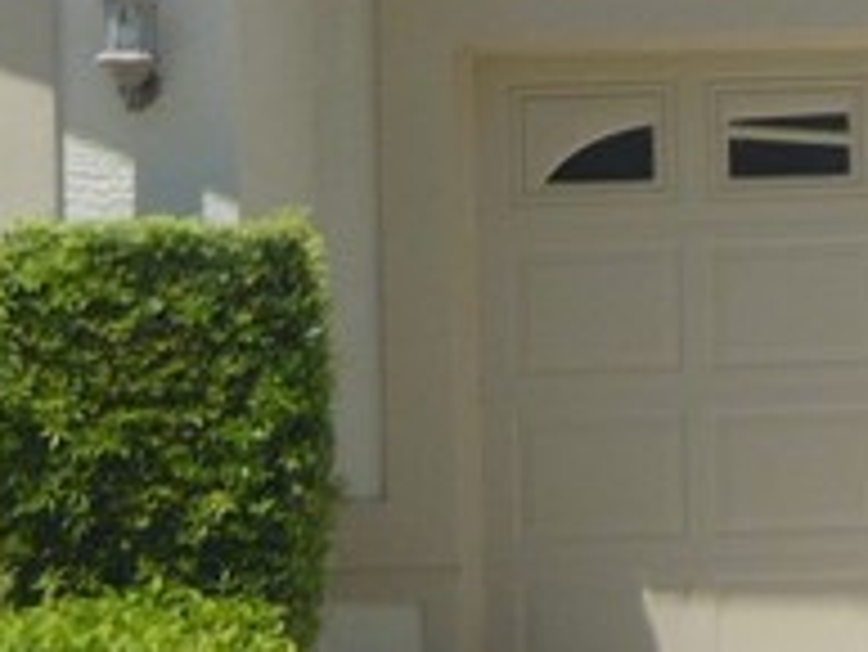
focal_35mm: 175
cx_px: 1327
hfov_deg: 10.8
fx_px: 4391
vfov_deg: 8.4
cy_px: -202
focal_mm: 5.5
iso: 100
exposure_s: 1/250
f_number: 8
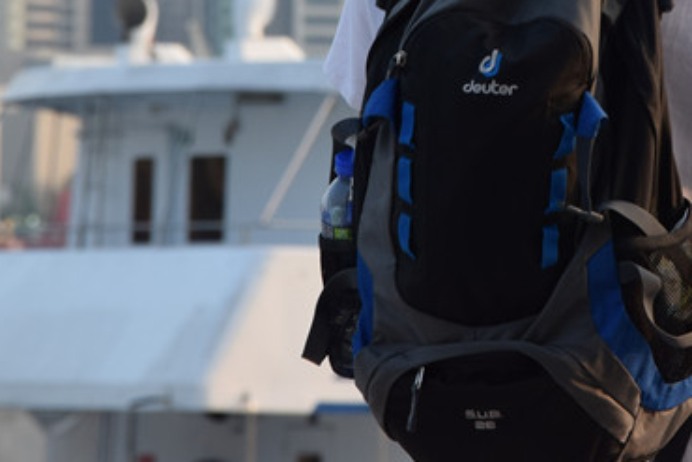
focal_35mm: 425
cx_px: 520
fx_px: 8179
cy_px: -138
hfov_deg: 4.8
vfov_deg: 3.2
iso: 400
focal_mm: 105
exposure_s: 1/250
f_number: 8
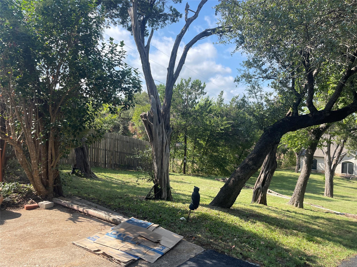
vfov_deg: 54.9
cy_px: 134
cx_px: 178
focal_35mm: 25
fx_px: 258
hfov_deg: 69.4
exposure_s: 1/1420
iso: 32
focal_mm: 5.1
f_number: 1.6
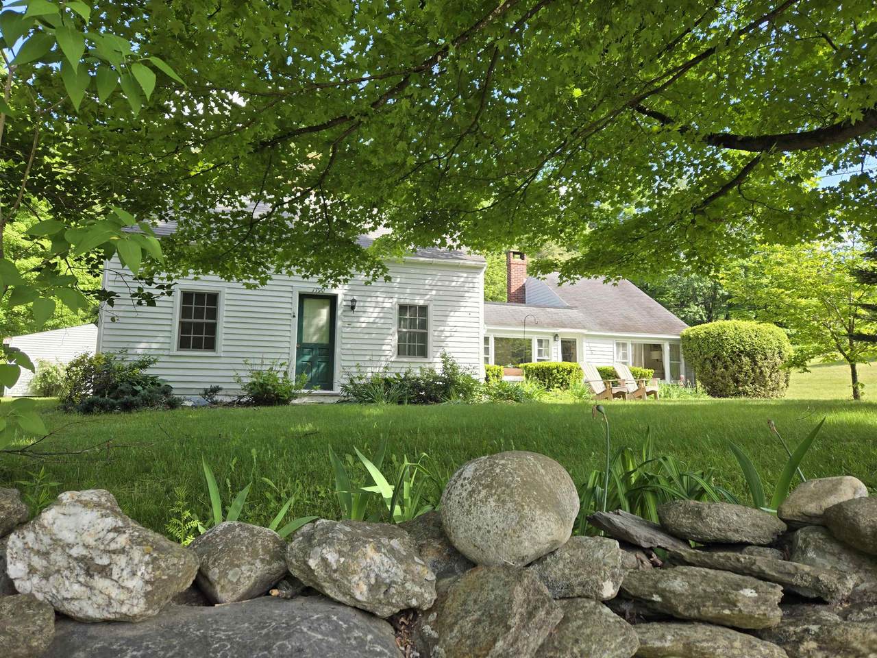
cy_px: 329
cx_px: 438
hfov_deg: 73.9
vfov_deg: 58.9
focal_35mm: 23
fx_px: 583
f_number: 1.8
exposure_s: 1/515
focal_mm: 5.4
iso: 25
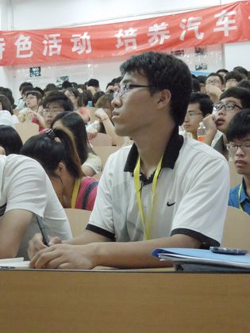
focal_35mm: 69
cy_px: 166
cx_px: 125
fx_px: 664
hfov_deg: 21.3
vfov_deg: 28.2
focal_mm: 12.5
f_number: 4.4
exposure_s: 1/80
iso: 3200
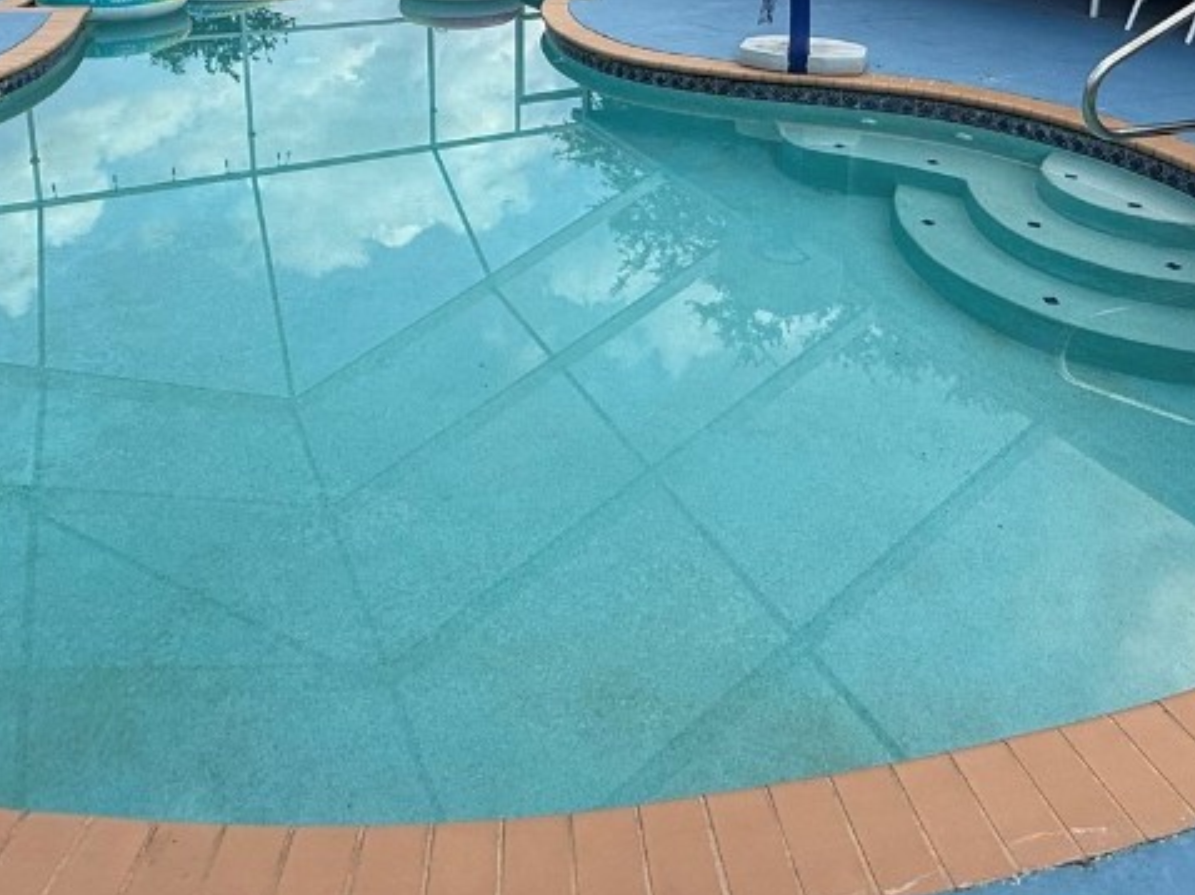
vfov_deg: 41.5
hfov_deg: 59.9
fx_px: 1035
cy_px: 28
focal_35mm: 30
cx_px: 632
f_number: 2.2
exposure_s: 1/514
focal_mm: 2.22
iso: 50
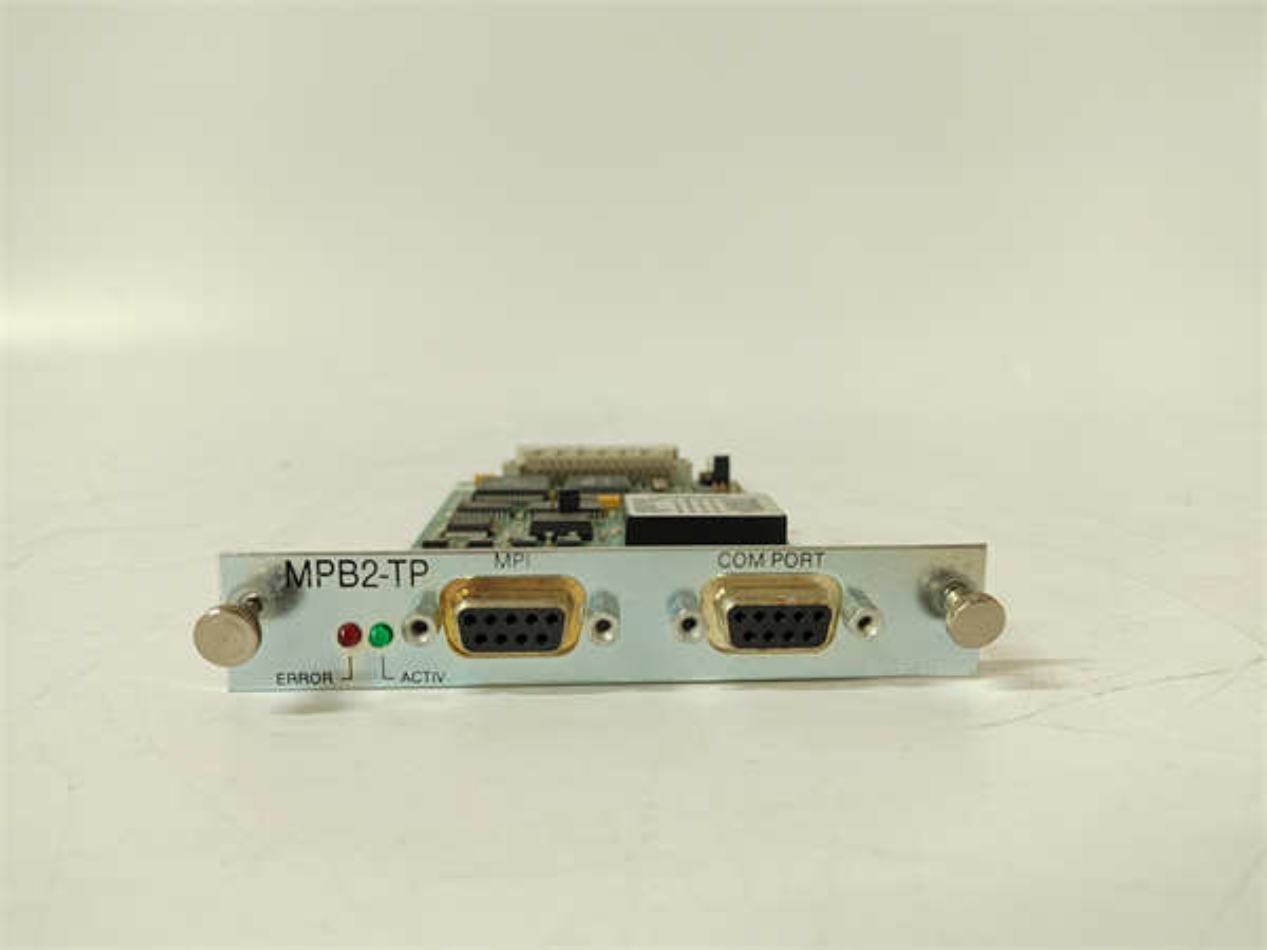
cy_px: 475
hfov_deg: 73.9
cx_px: 634
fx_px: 842
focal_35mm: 23
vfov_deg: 58.9
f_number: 1.9
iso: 1338
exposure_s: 1/50
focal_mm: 5.52
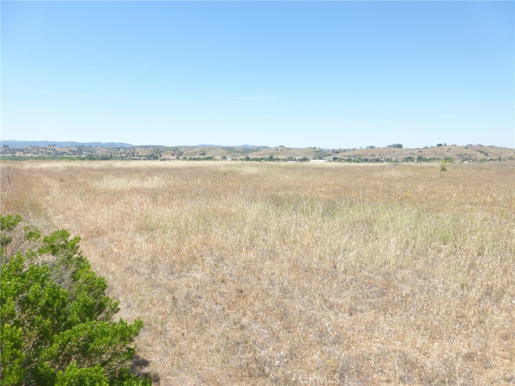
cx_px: 258
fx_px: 357
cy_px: 193
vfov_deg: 56.8
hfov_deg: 71.6
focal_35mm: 24
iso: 100
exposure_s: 1/640
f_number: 4
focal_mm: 4.3
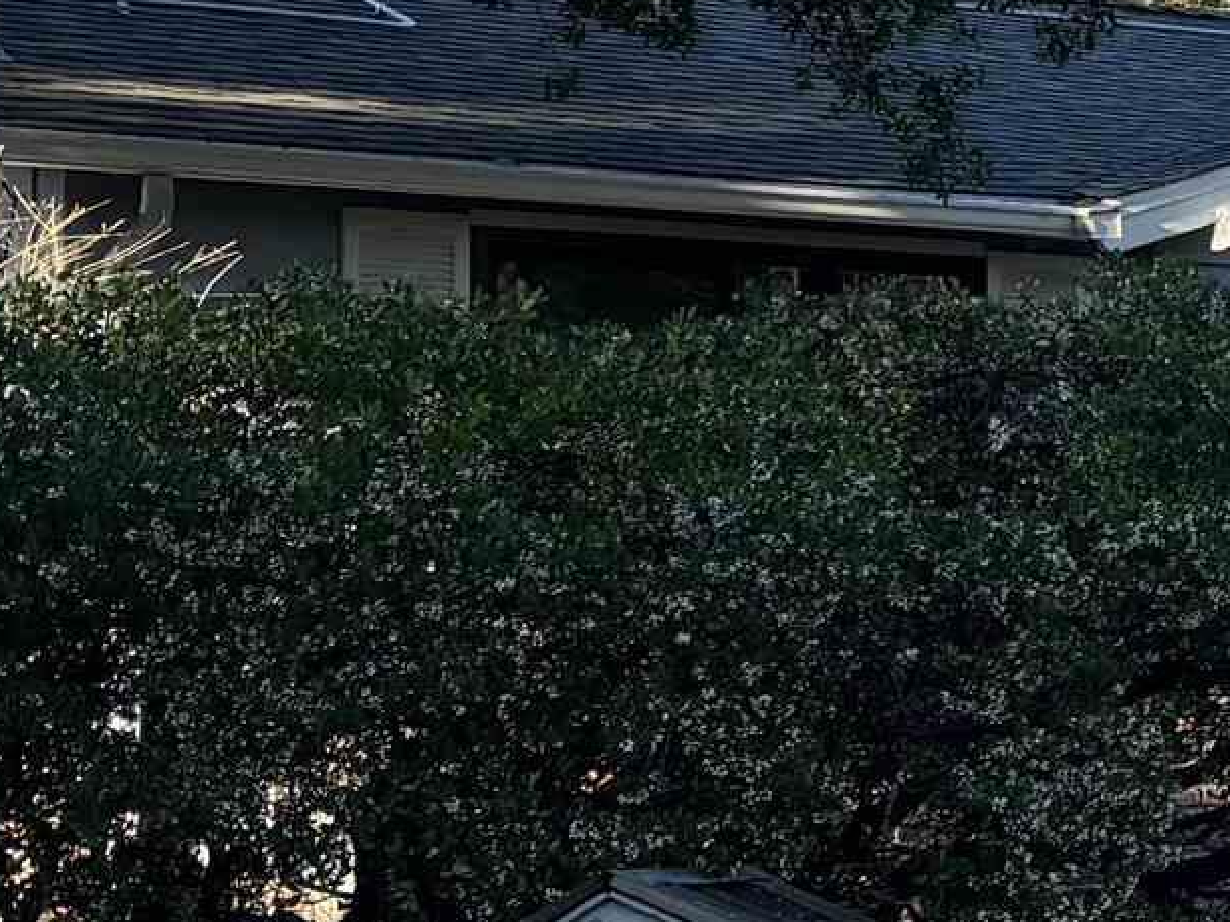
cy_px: 452
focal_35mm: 131
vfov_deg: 11.3
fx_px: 4653
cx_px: 1843
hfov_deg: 14.1
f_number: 1.6
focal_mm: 5.96
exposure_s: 1/1080
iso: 50
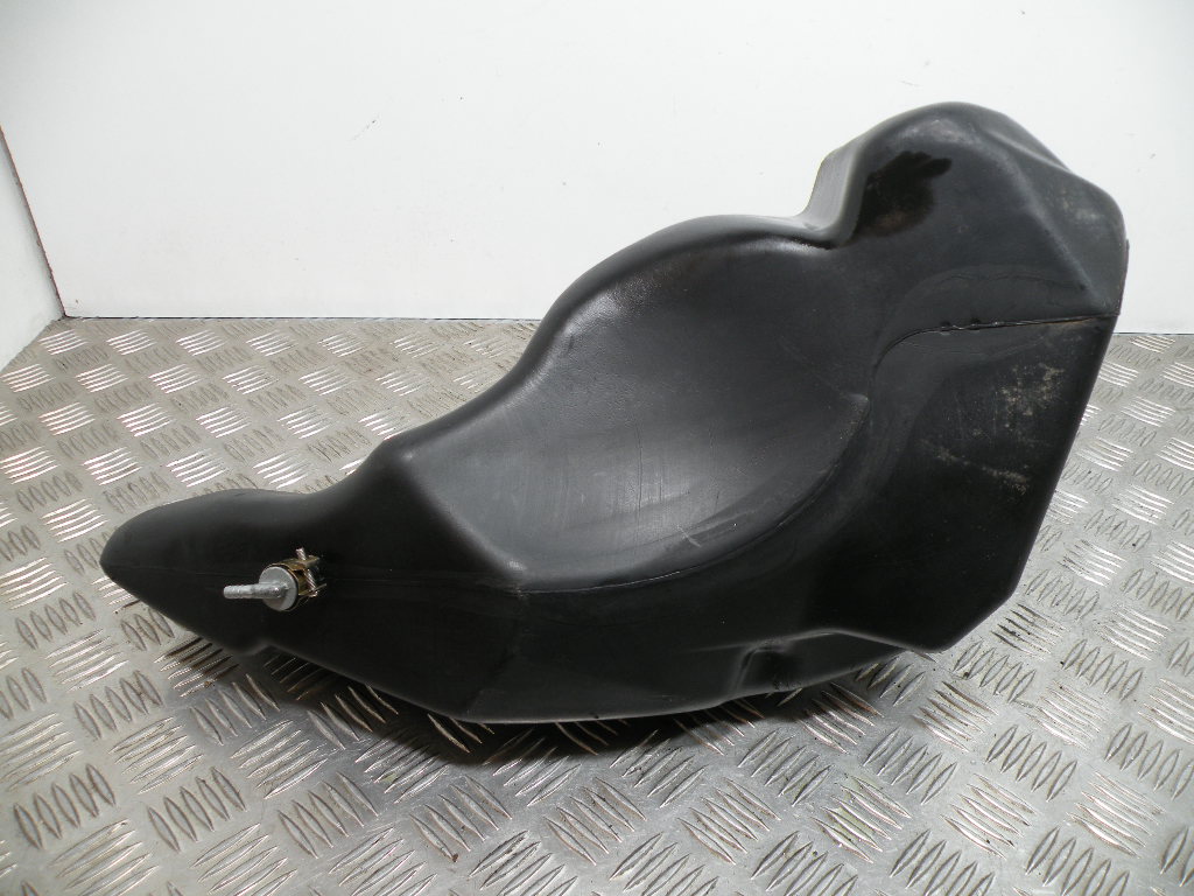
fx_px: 931
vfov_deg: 51.4
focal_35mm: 27
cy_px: 448
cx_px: 597
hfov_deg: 65.3
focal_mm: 4.7
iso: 90
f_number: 2.8
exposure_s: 1/77
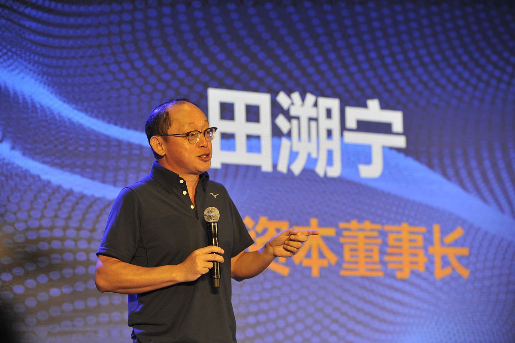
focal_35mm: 125
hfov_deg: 16.4
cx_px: 258
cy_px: 172
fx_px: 1787
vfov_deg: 10.9
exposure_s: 1/320
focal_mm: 125
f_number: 4
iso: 1000
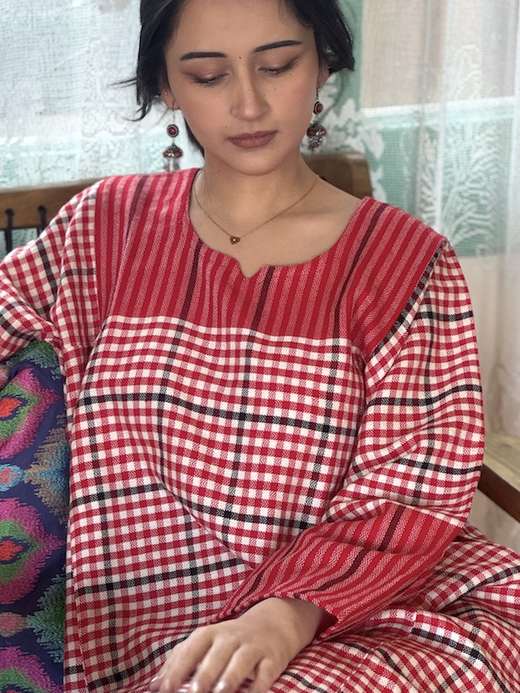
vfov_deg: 20.9
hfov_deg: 15.7
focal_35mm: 94
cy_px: 384
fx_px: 1883
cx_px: 212
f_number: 2.8
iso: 200
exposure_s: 1/50
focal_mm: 9
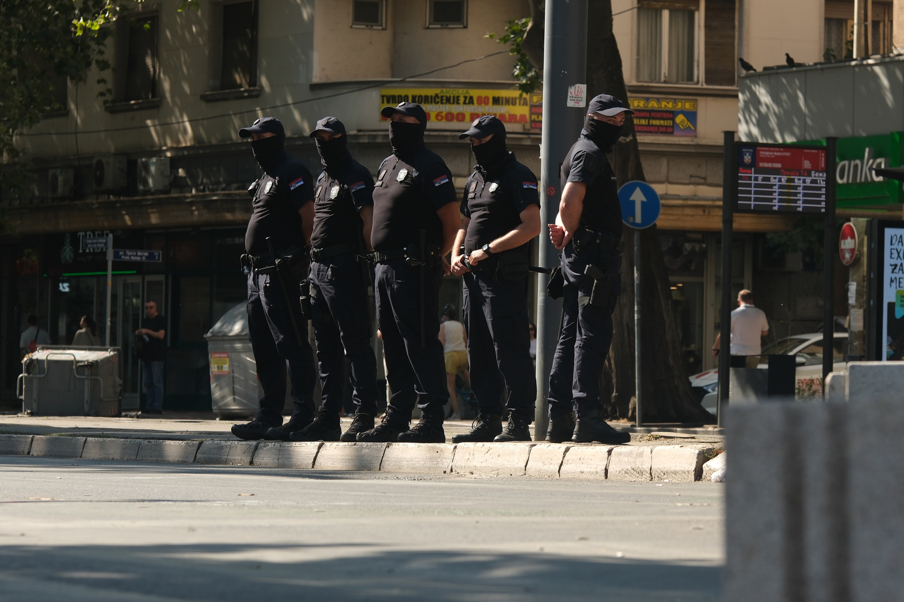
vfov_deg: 12.1
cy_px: 301
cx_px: 452
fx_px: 2837
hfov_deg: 18.1
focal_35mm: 113
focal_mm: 75
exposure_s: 1/1000
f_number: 4
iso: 250
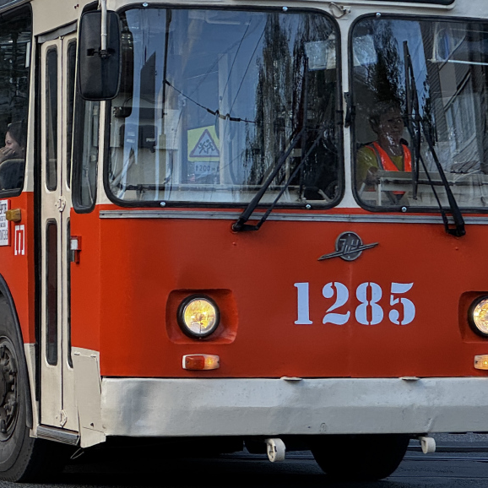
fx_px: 2440
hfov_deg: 11.4
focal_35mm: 153
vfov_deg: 11.4
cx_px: 186
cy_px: 147
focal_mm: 9
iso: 25
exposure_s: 1/145
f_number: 2.8
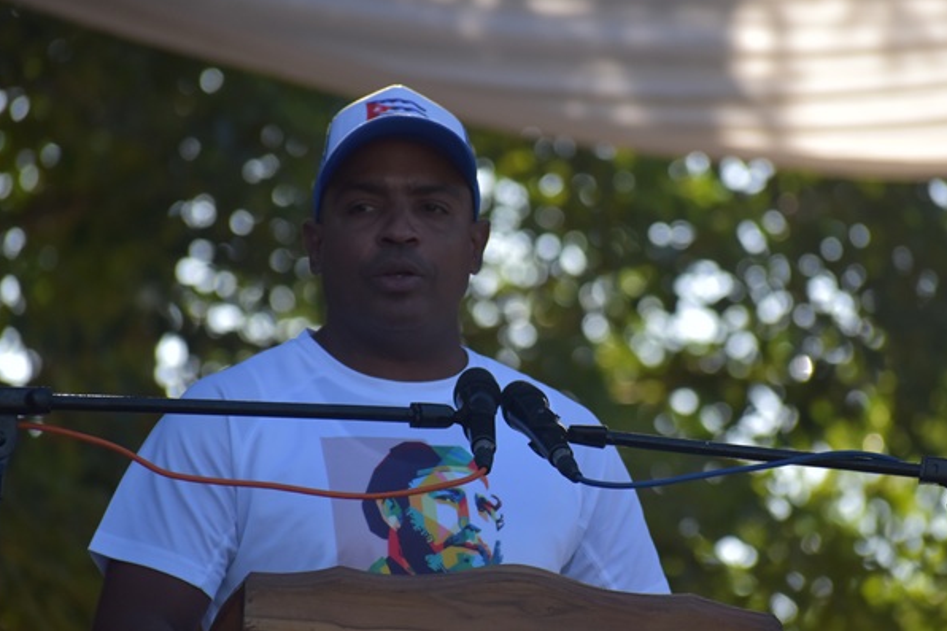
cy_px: 339
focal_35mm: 403
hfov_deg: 5.1
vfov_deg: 3.4
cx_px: 516
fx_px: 10598
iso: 400
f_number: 5.6
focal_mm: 230
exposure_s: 1/1000
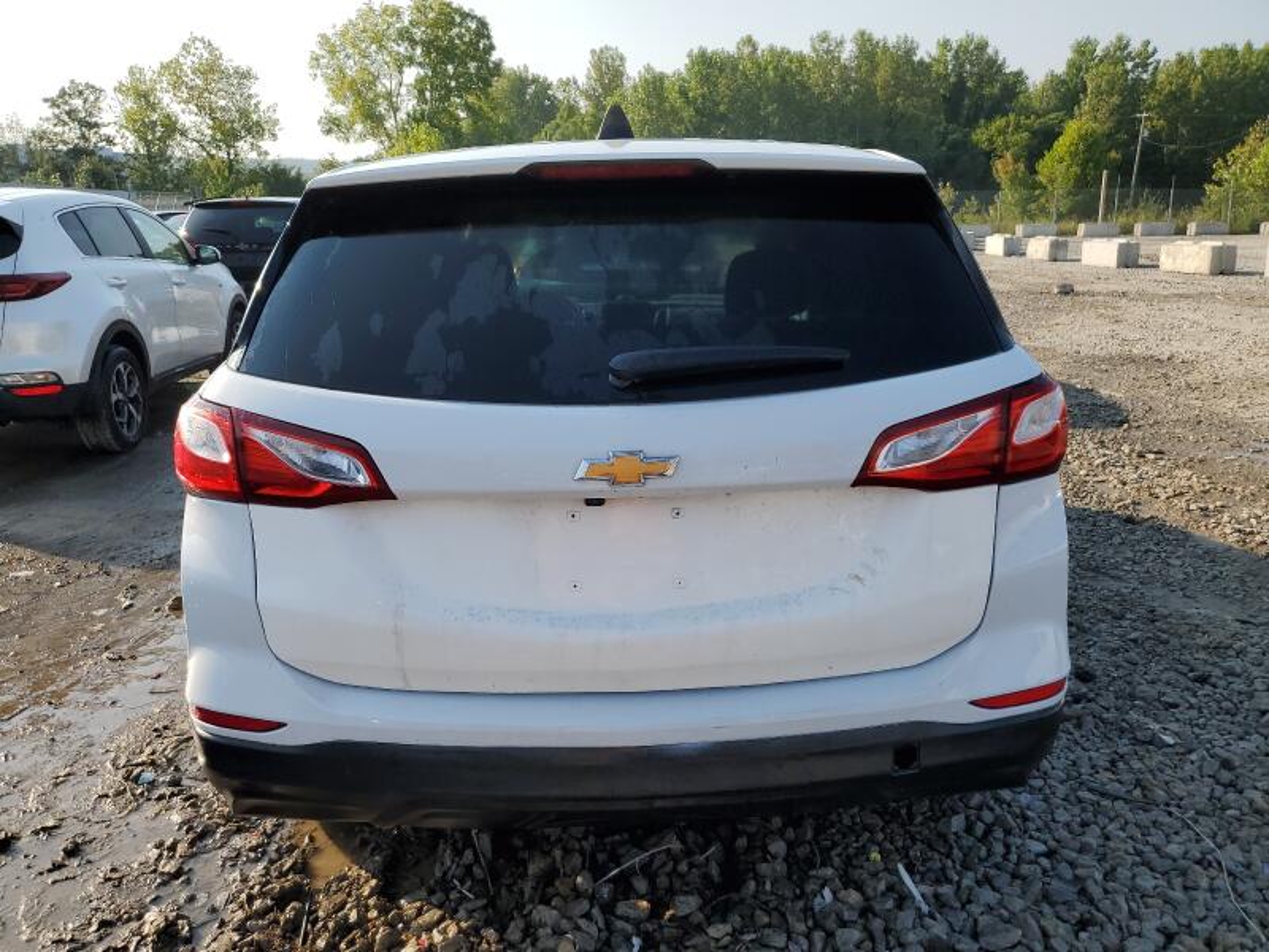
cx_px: 634
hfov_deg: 67.3
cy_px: 476
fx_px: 953
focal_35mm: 26
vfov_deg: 53.1
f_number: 1.5
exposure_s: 1/2500
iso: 50
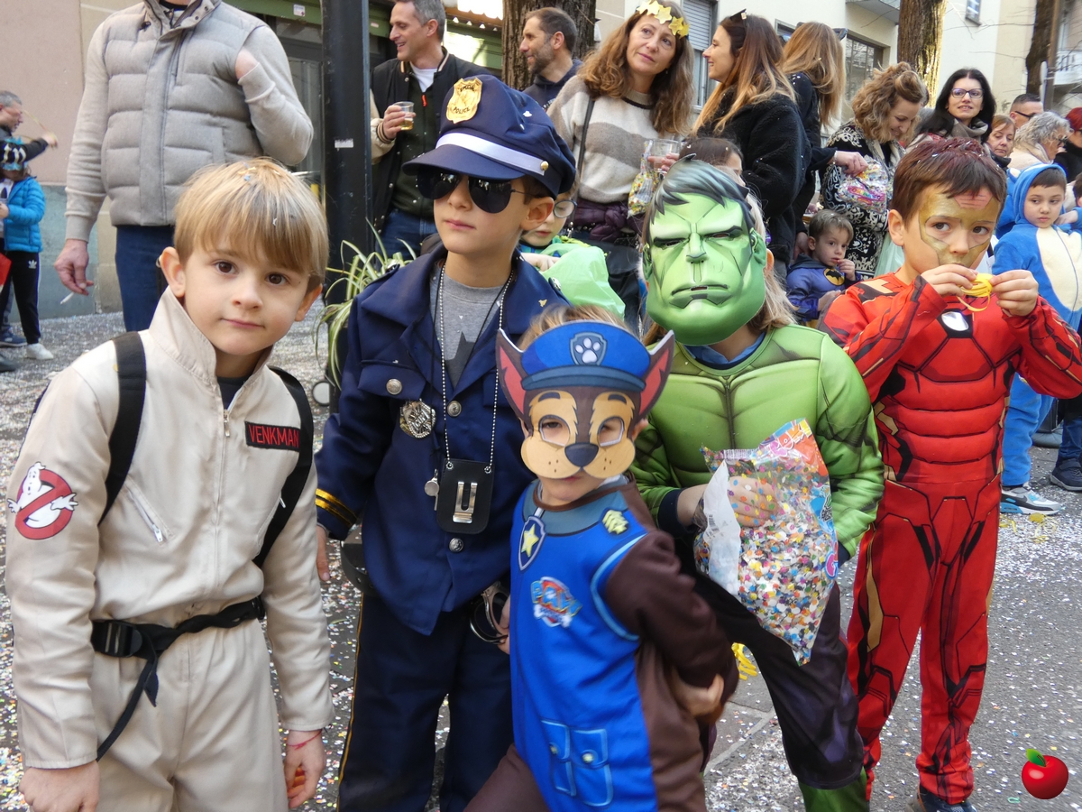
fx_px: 1000
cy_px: 406
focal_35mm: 32
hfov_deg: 56.8
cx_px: 541
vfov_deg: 44.2
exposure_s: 1/80
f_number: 3.4
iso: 200
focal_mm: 5.8
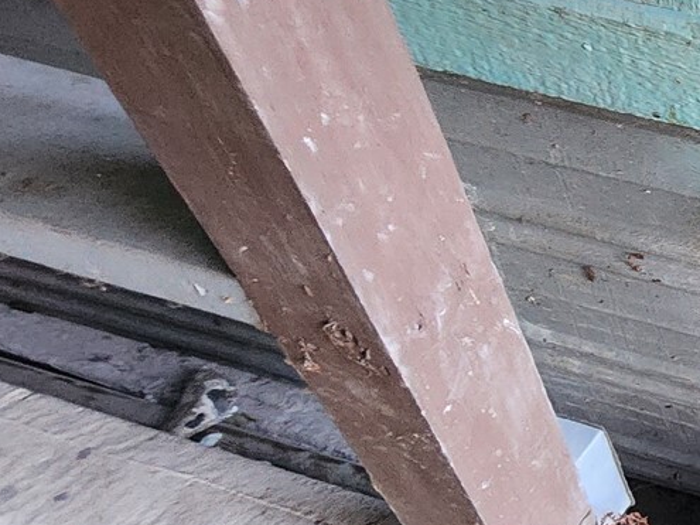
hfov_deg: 29.6
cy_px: 308
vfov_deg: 34.2
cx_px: 1018
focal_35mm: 42
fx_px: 849
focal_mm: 2.2
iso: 500
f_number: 2.2
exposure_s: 1/30
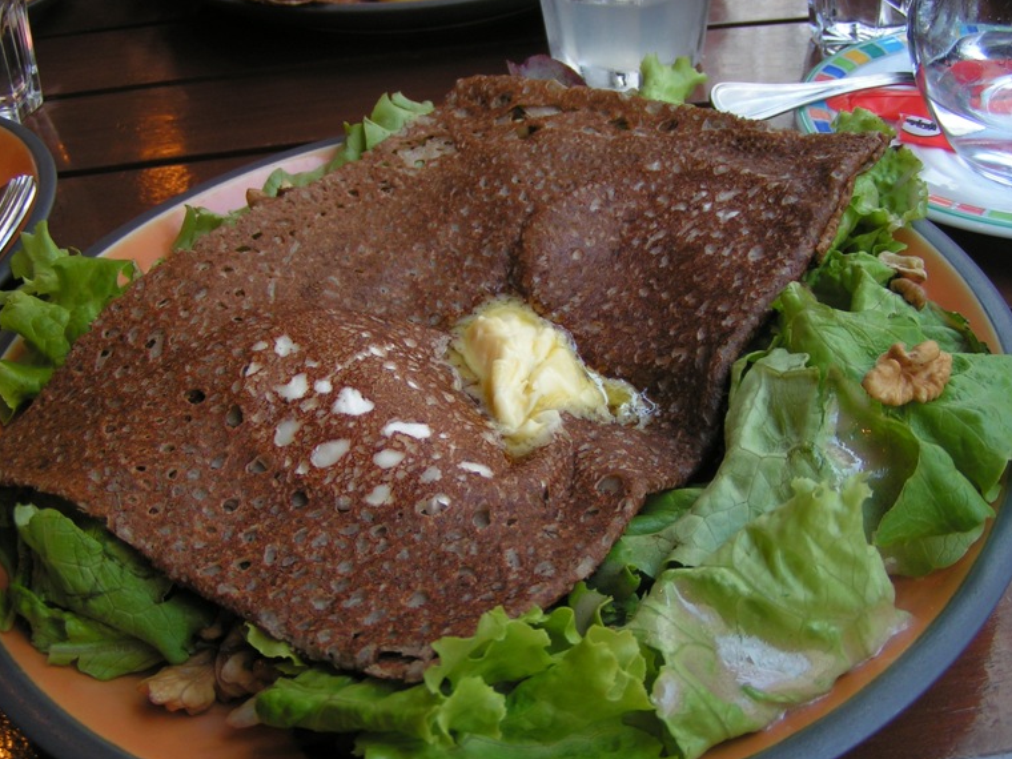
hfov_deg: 46.8
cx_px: 509
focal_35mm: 40
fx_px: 1169
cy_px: 378
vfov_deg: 36.0
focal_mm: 5.8
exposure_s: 1/100
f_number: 2.8
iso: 50
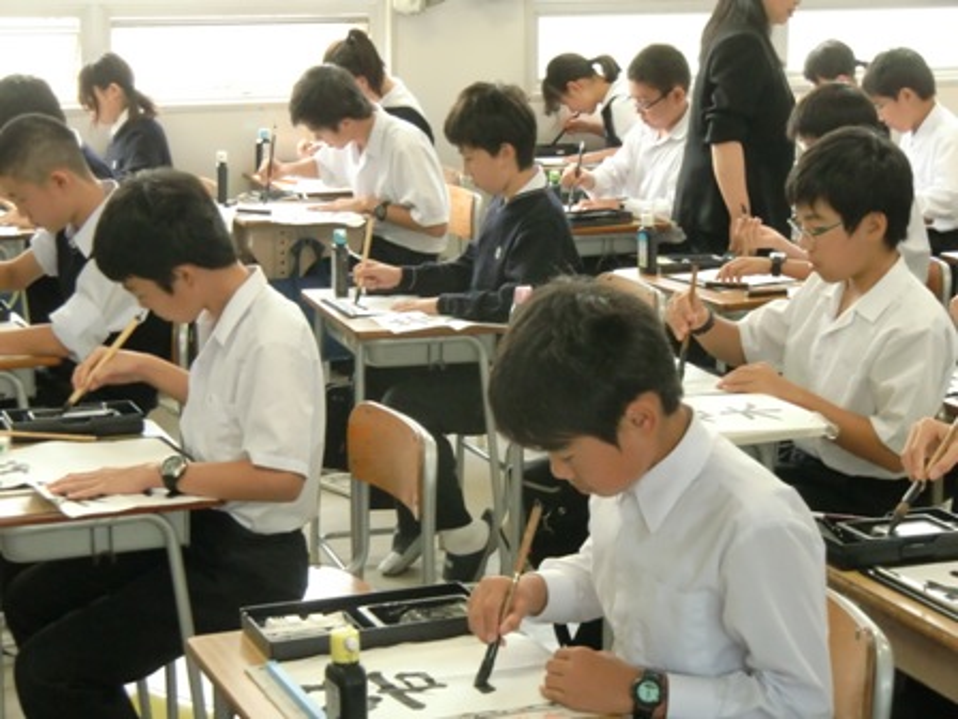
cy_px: 360
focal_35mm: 76
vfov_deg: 19.4
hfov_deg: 25.7
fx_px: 2103
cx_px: 479
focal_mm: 13.6
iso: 400
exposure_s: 1/50
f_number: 4.6
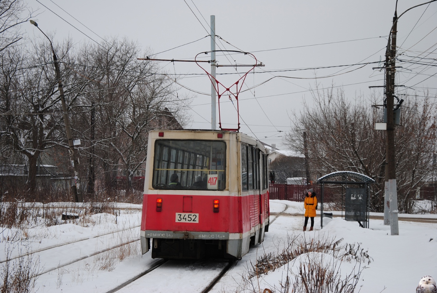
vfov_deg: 17.5
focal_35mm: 78
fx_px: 948
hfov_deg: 26.0
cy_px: 146
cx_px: 218
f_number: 5.6
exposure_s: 1/100
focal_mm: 52
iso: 100
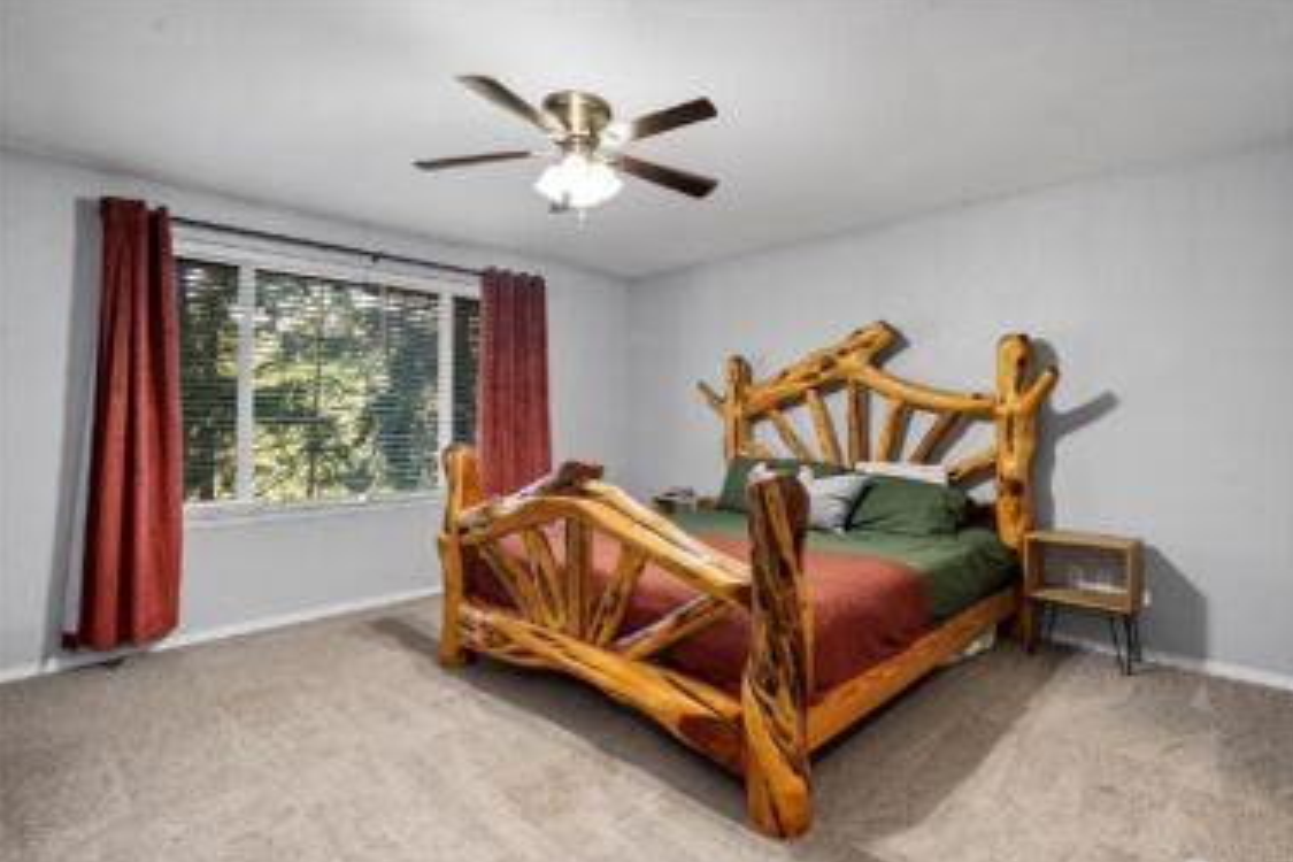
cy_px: 450
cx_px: 686
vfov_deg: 73.7
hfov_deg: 96.6
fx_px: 575
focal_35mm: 16
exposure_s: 1/60
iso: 500
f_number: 7.1
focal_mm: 15
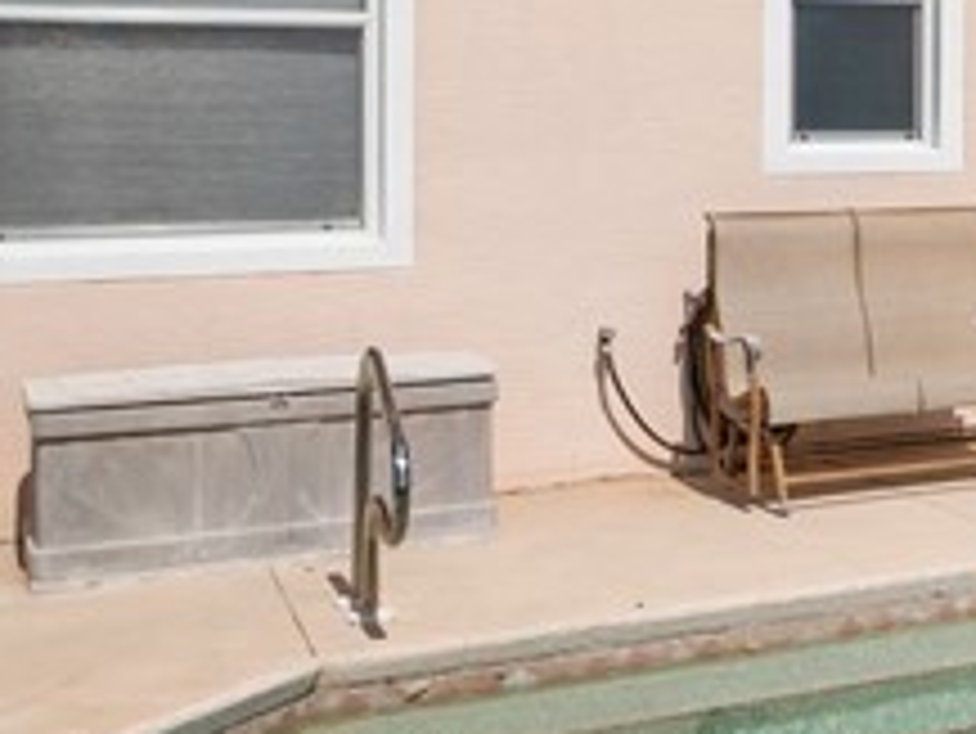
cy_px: 117
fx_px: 1862
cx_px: 1327
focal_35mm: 66
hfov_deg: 24.8
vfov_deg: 21.9
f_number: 7.1
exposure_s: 1/1600
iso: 200
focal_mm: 7
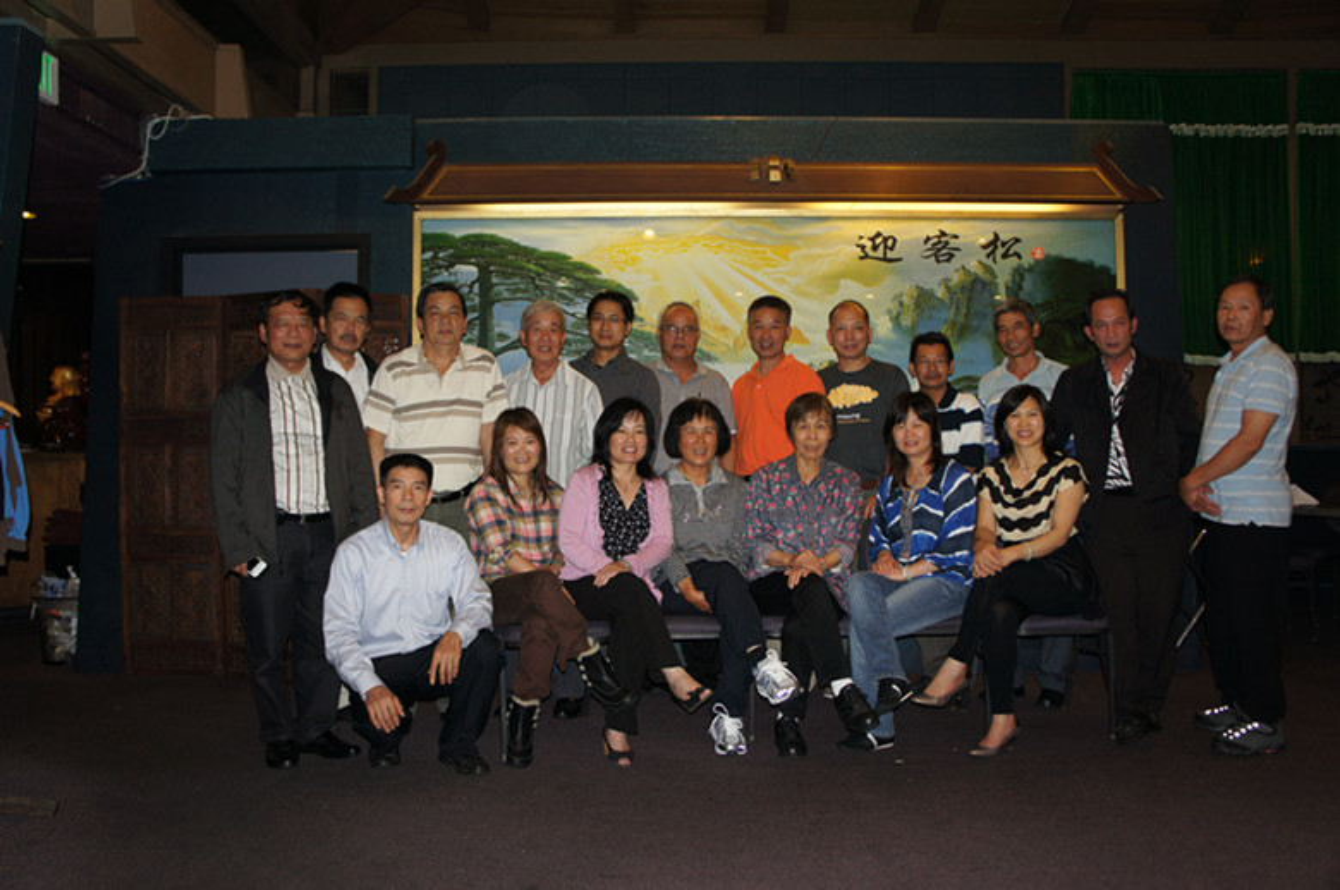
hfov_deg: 62.0
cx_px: 670
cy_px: 445
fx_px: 1115
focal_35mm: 30
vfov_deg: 43.5
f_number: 4
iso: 200
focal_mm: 20
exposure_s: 1/60
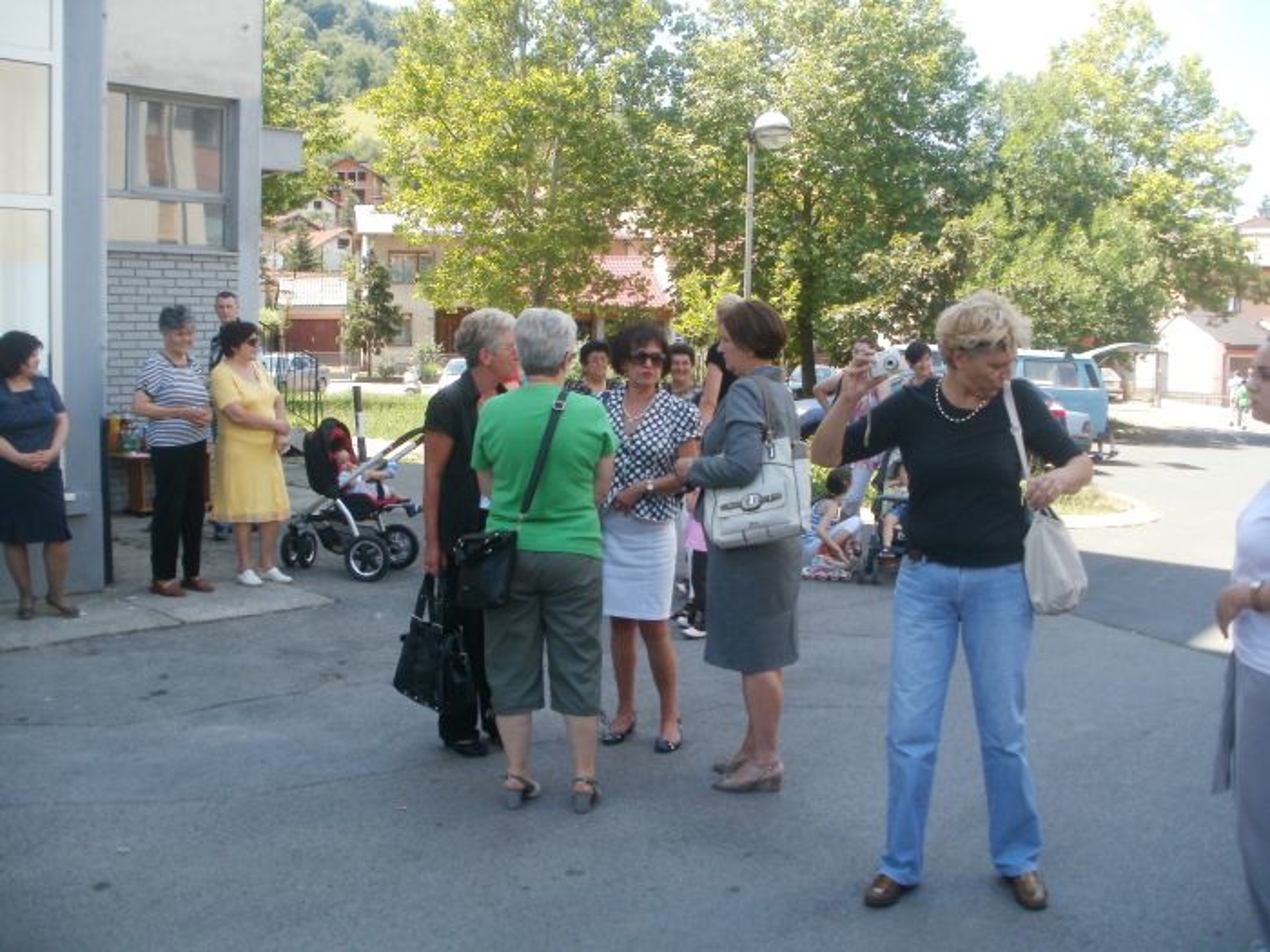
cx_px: 635
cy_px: 476
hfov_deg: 51.4
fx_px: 1321
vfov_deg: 39.7
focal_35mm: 36
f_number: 3.5
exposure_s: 1/250
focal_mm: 6.3
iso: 125
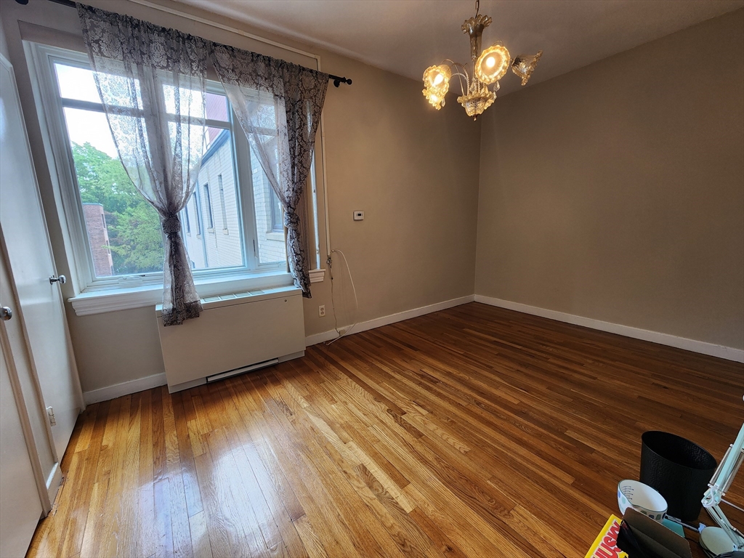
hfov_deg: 106.2
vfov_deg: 89.9
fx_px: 279
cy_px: 279
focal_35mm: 13
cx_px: 372
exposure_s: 1/60
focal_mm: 2.2
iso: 80
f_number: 2.2
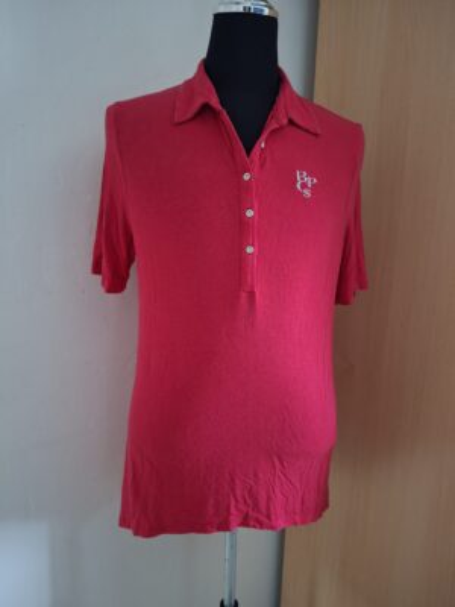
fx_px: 403
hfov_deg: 58.9
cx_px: 228
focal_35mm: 23
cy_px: 304
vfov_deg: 73.9
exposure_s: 1/20
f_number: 1.8
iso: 800
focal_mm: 5.54
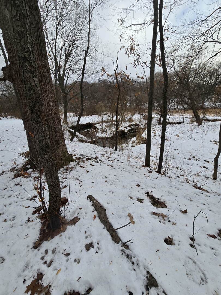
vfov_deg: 106.2
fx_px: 111
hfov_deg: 89.9
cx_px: 110
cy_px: 148
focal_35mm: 13
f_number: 2.2
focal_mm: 2.2
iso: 50
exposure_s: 1/435
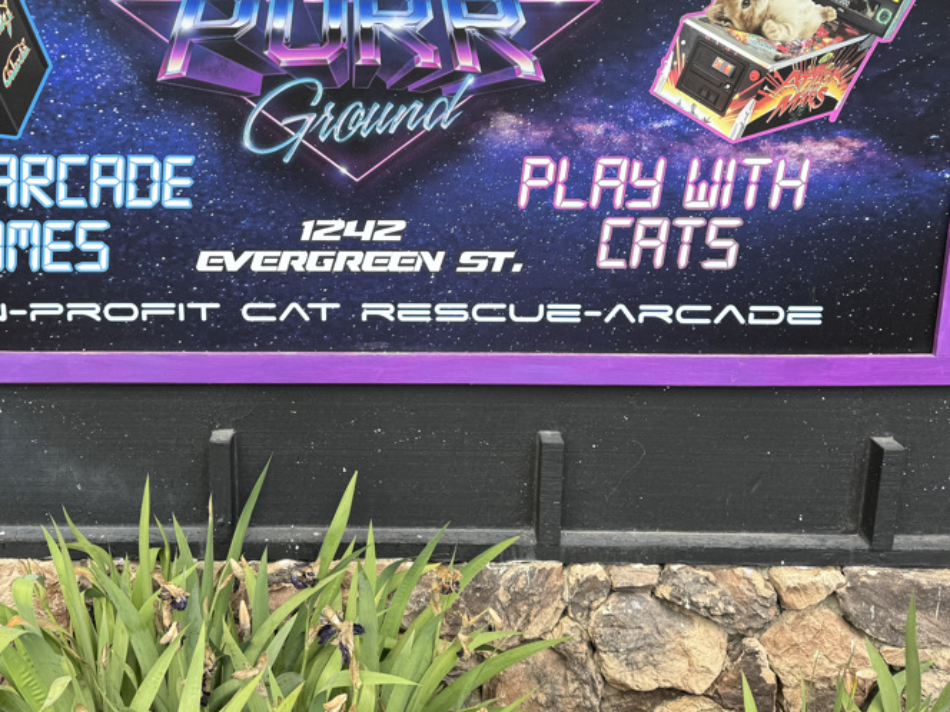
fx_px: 1015
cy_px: 206
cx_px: 375
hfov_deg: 49.8
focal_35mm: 37
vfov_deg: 38.0
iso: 80
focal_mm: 6.76
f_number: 1.78
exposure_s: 1/430
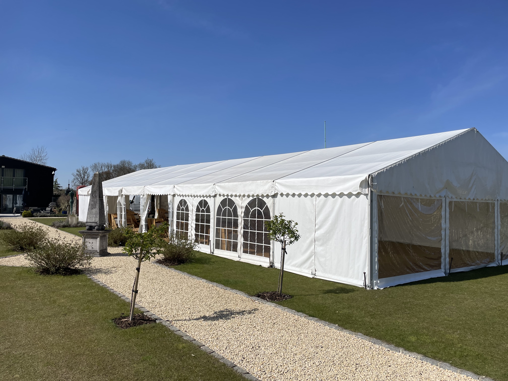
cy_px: 190
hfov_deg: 67.3
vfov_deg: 53.1
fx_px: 382
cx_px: 254
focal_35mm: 26
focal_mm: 4.2
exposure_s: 1/8403
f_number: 1.6
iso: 32
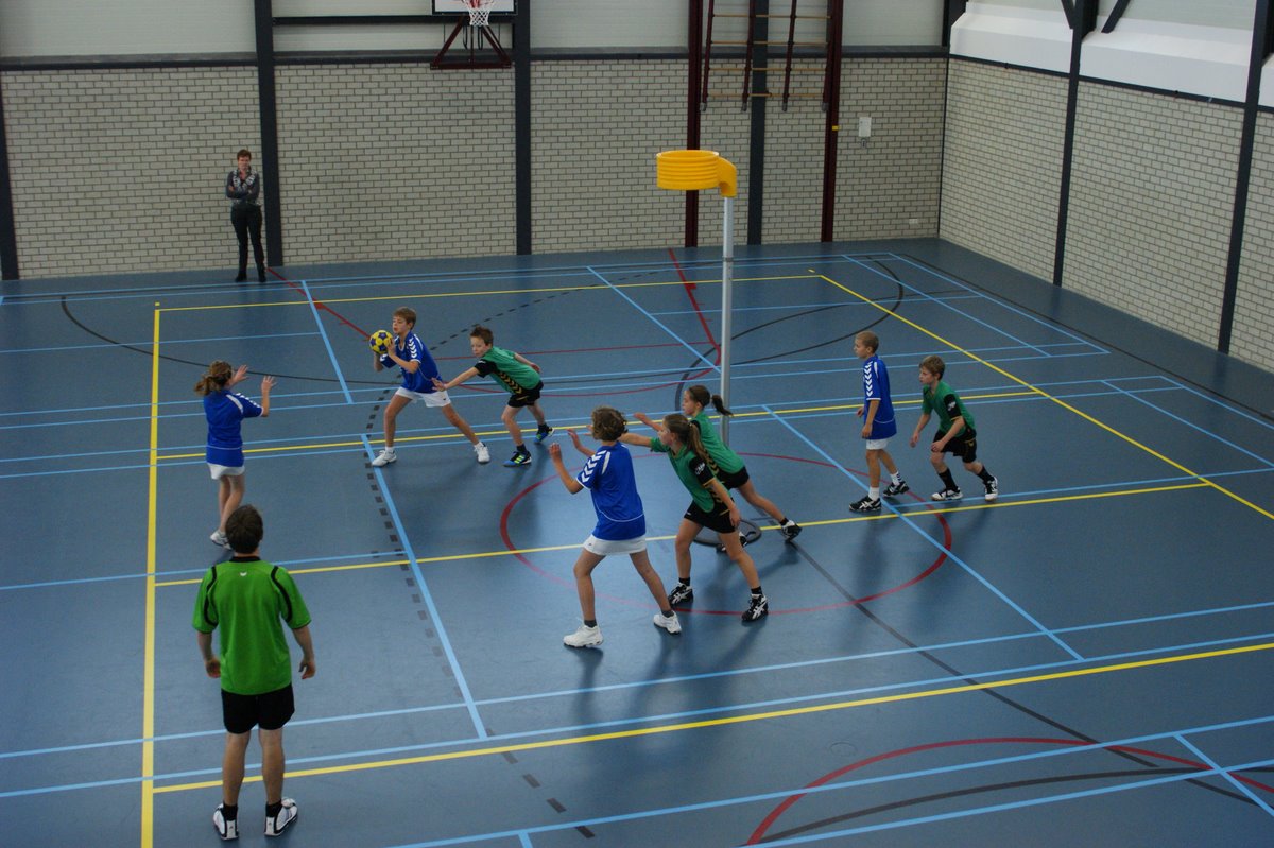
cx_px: 637
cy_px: 424
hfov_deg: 46.4
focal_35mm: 42
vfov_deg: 31.9
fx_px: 1486
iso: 800
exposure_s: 1/200
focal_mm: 28
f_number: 4.5
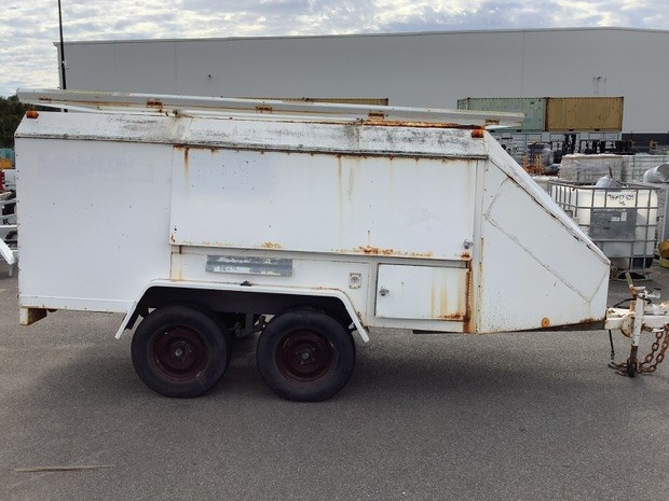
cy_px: 246
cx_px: 328
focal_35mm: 32
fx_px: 618
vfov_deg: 44.2
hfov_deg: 56.8
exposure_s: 1/994
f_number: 2.4
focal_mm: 3.3
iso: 25
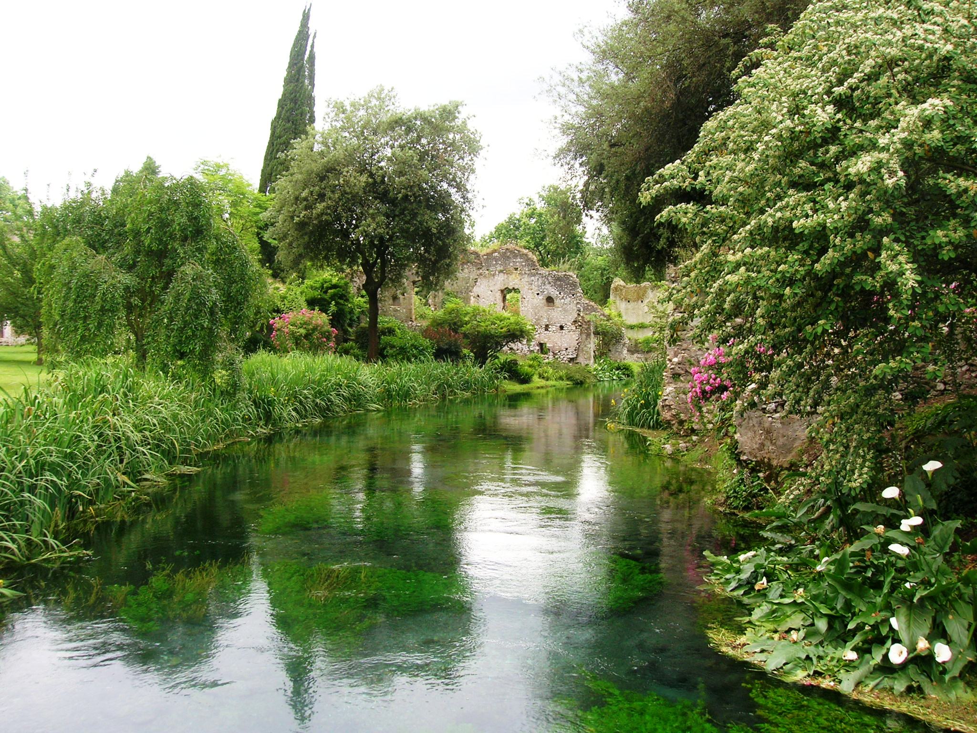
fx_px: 960
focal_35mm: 34
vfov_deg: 41.8
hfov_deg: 54.0
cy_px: 366
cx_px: 488
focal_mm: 5.7
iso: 50
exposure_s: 1/51
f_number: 4.9
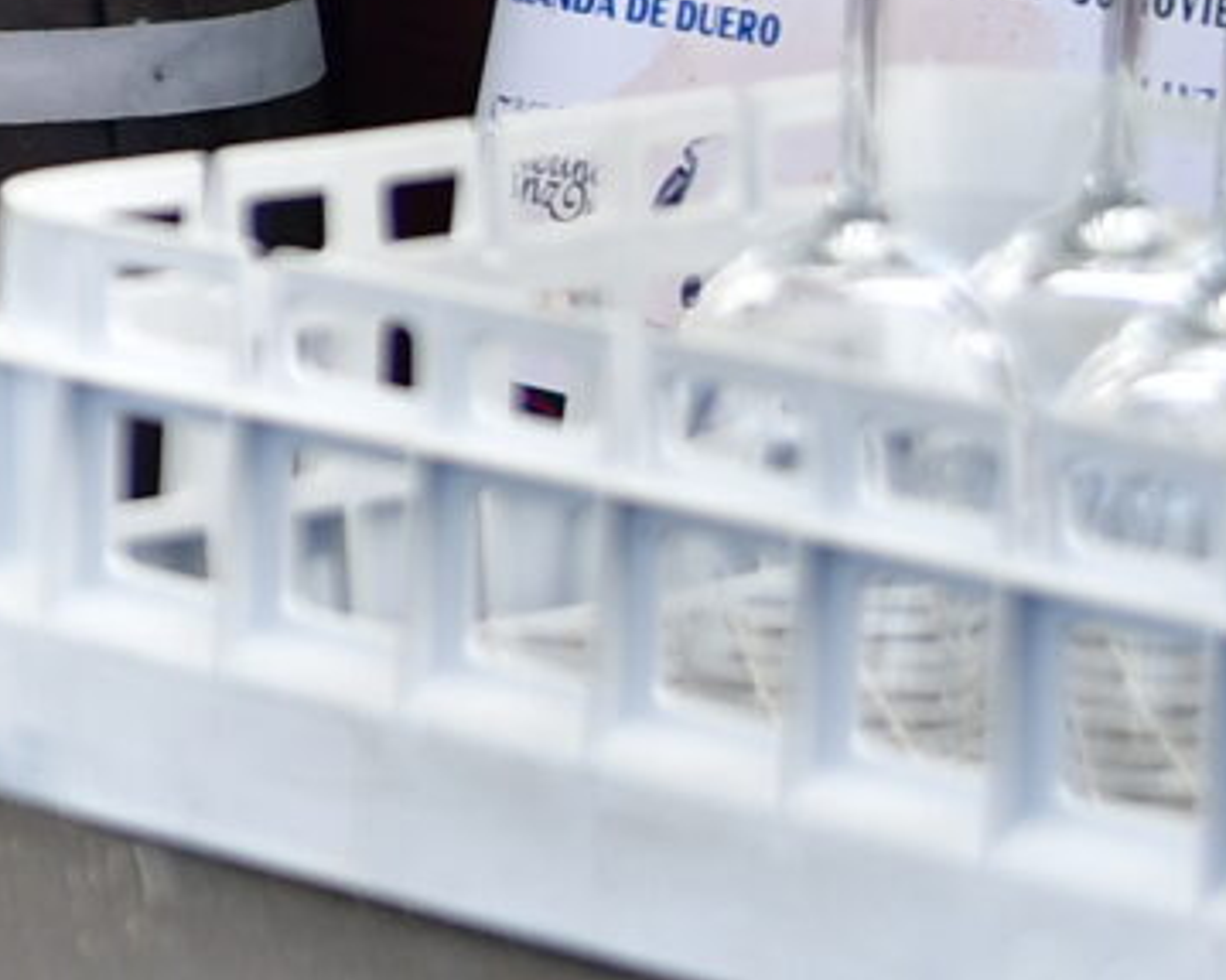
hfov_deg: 6.8
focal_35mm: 241
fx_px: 8742
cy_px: -937
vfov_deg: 6.3
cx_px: -3043
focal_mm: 24
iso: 100
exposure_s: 1/1250
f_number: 2.8
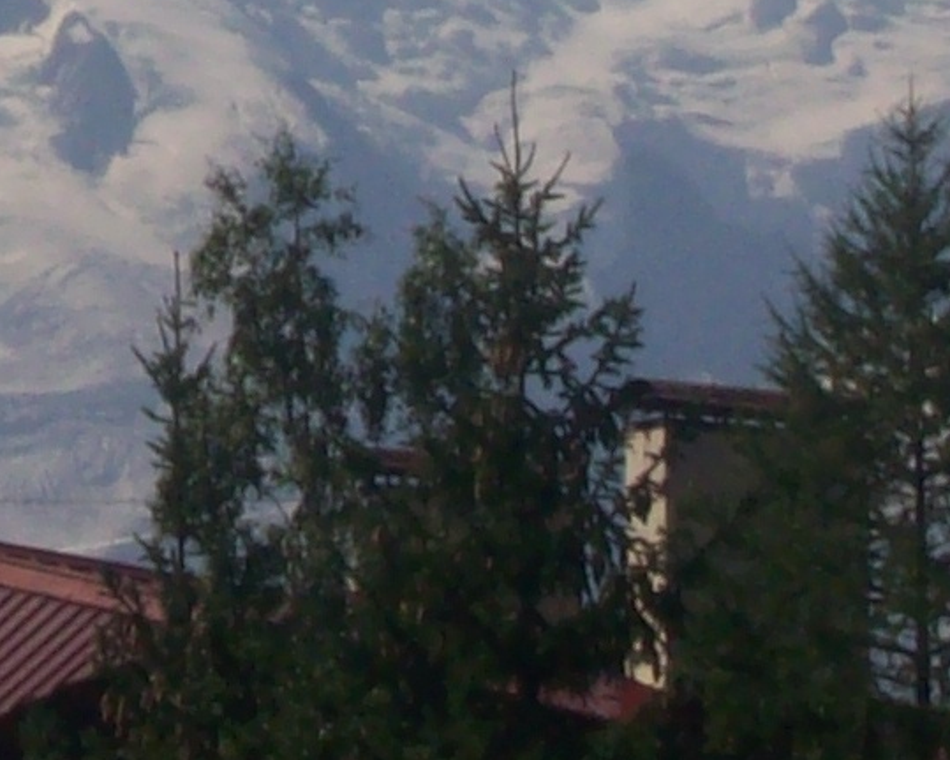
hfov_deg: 3.5
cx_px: -768
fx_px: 15658
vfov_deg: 2.8
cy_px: -991
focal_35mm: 557
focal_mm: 18
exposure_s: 1/463
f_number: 8.5
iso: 80
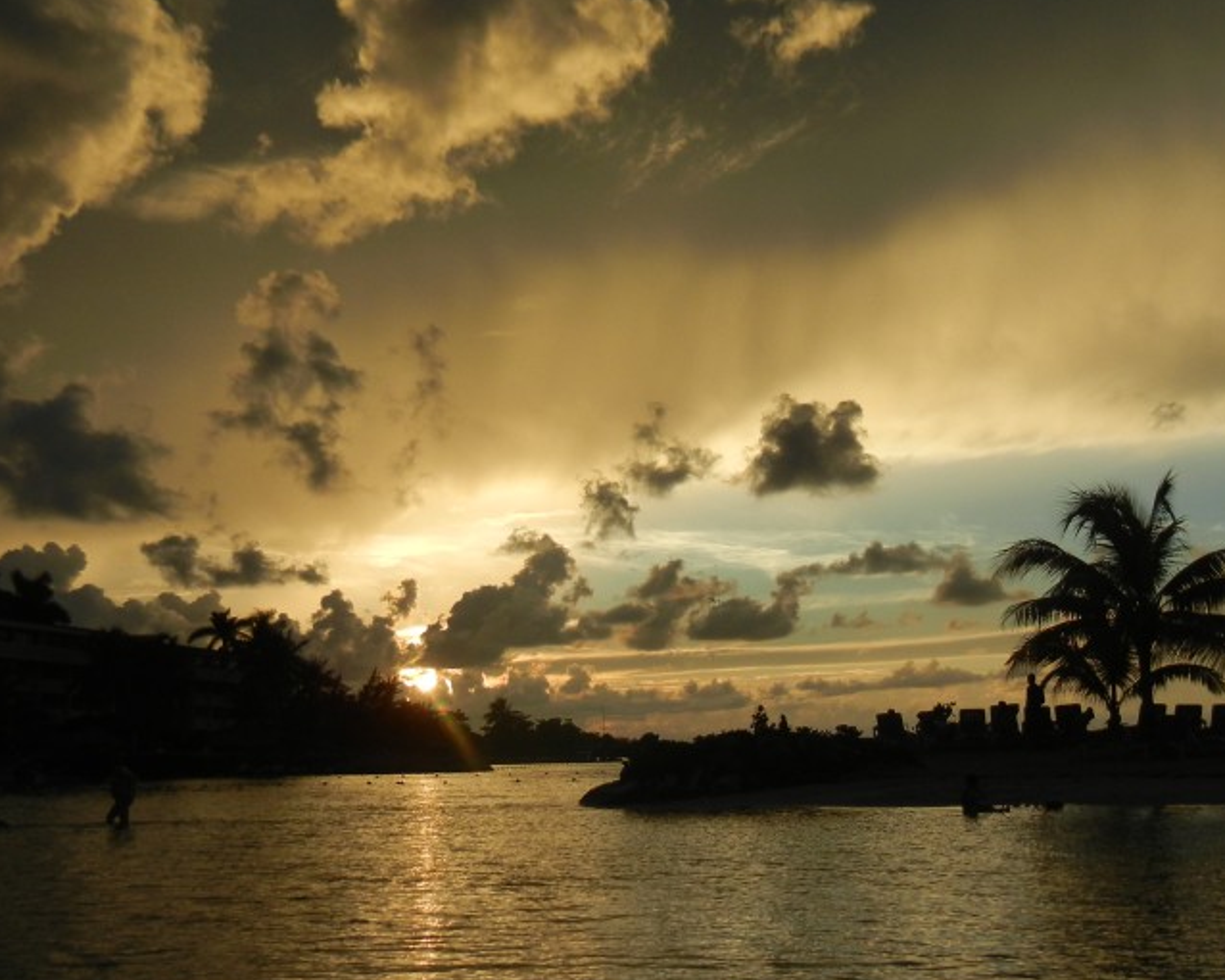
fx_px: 1703
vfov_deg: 32.1
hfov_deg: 39.4
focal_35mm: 47
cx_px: 730
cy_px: 509
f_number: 7
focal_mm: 5.4
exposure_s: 1/365
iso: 160
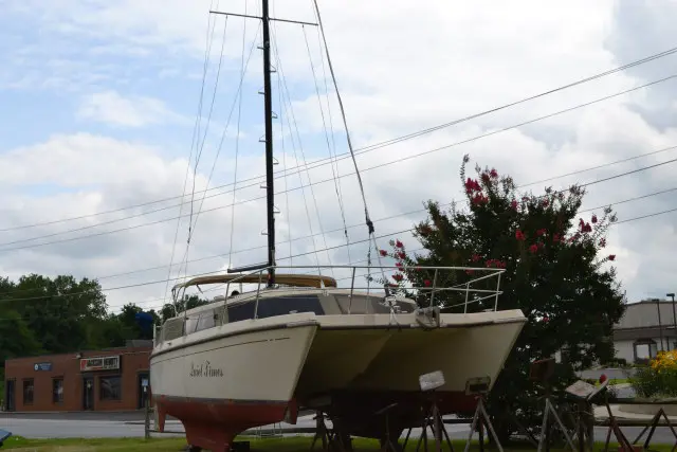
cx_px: 338
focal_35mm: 48
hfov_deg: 41.1
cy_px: 226
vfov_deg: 28.1
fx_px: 903
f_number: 9
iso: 100
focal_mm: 32
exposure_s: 1/320
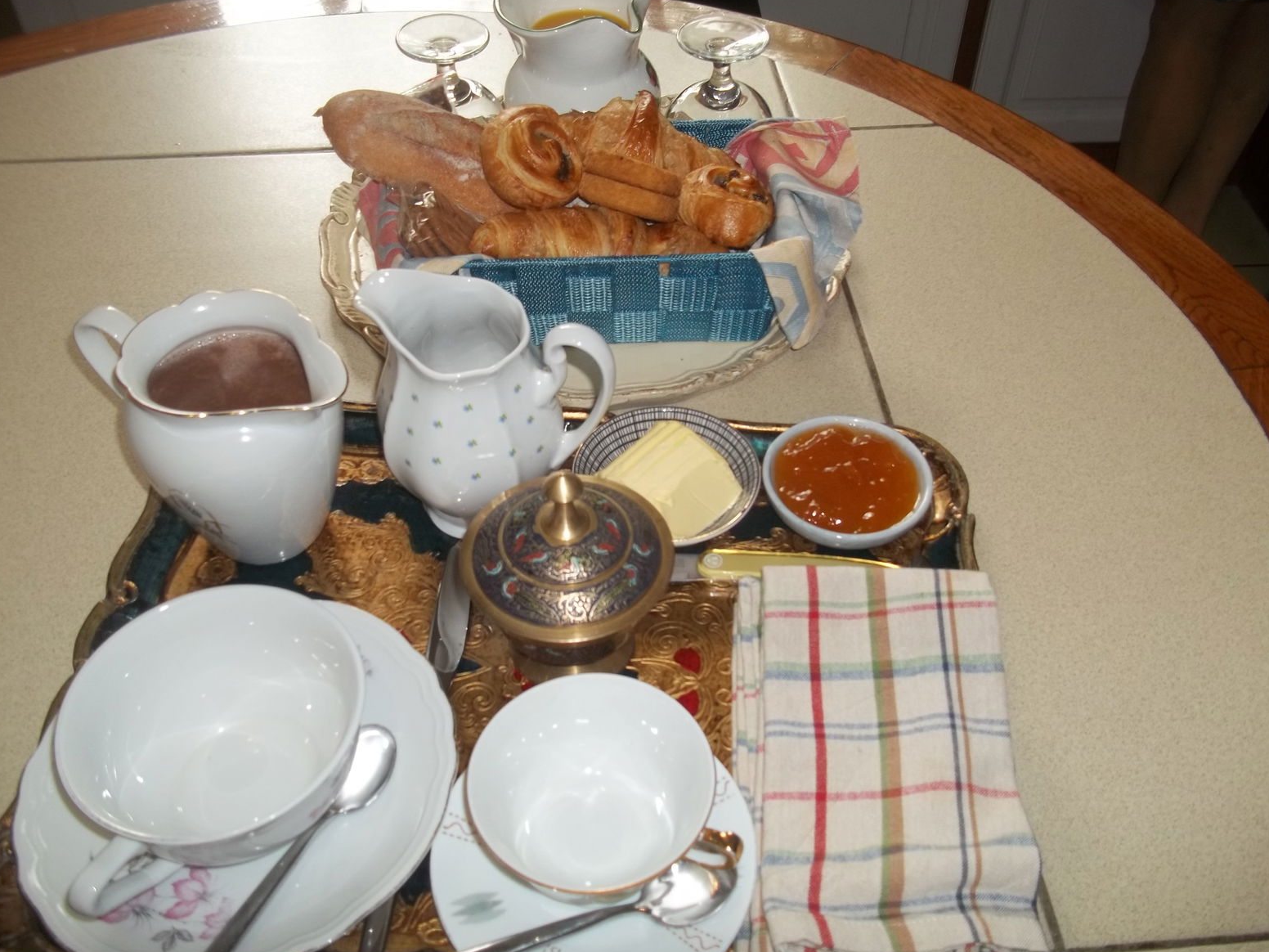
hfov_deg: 55.4
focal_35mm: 33
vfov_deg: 42.9
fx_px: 1210
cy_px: 483
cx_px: 631
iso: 80
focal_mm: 5.7
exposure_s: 1/30
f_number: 2.9
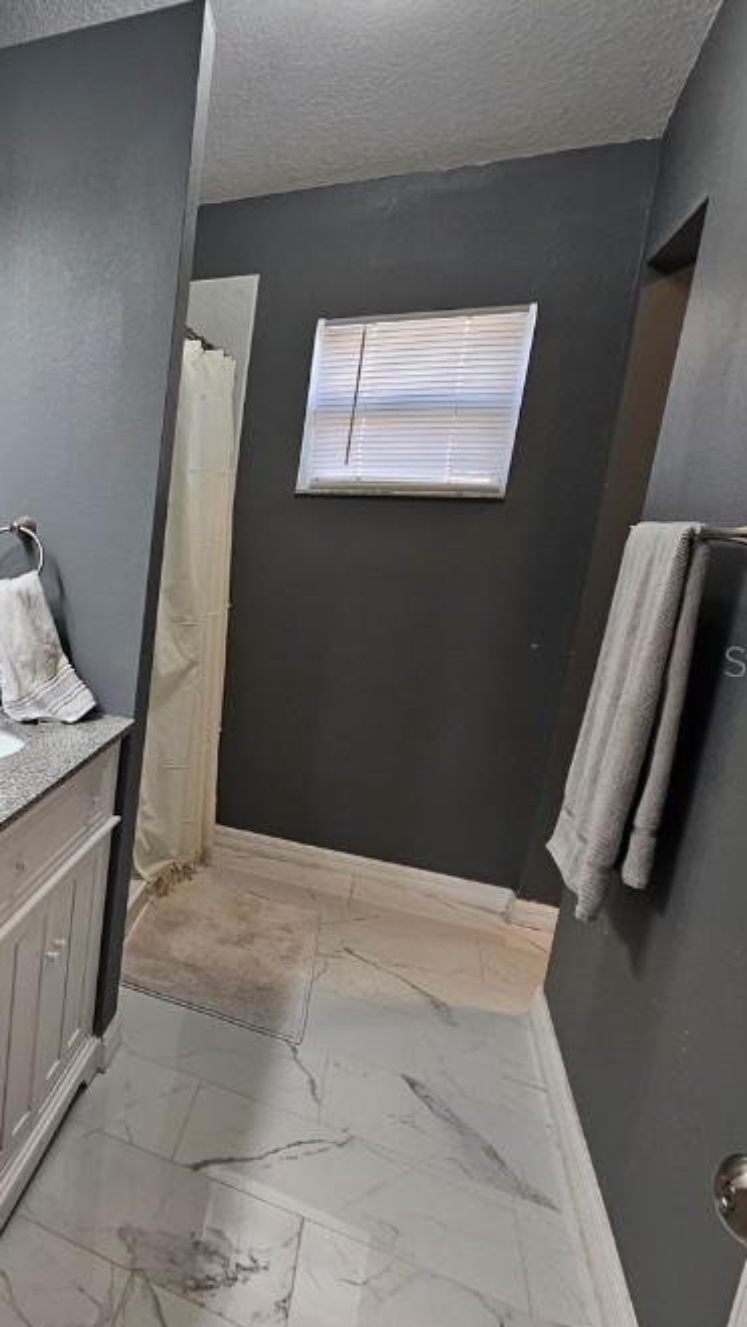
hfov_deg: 39.6
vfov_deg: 81.2
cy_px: 660
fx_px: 774
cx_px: -117
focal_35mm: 22
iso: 100
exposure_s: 1/60
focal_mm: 2.2
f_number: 2.2
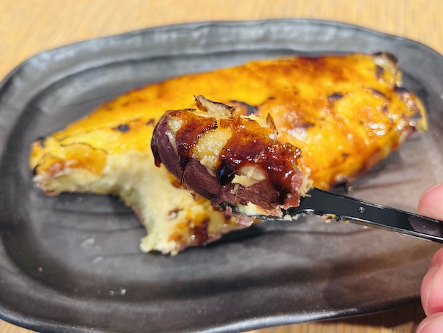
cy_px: 166
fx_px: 333
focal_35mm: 26
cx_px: 222
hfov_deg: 67.3
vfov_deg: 53.1
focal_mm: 5.1
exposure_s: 1/60
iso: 64
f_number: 1.6
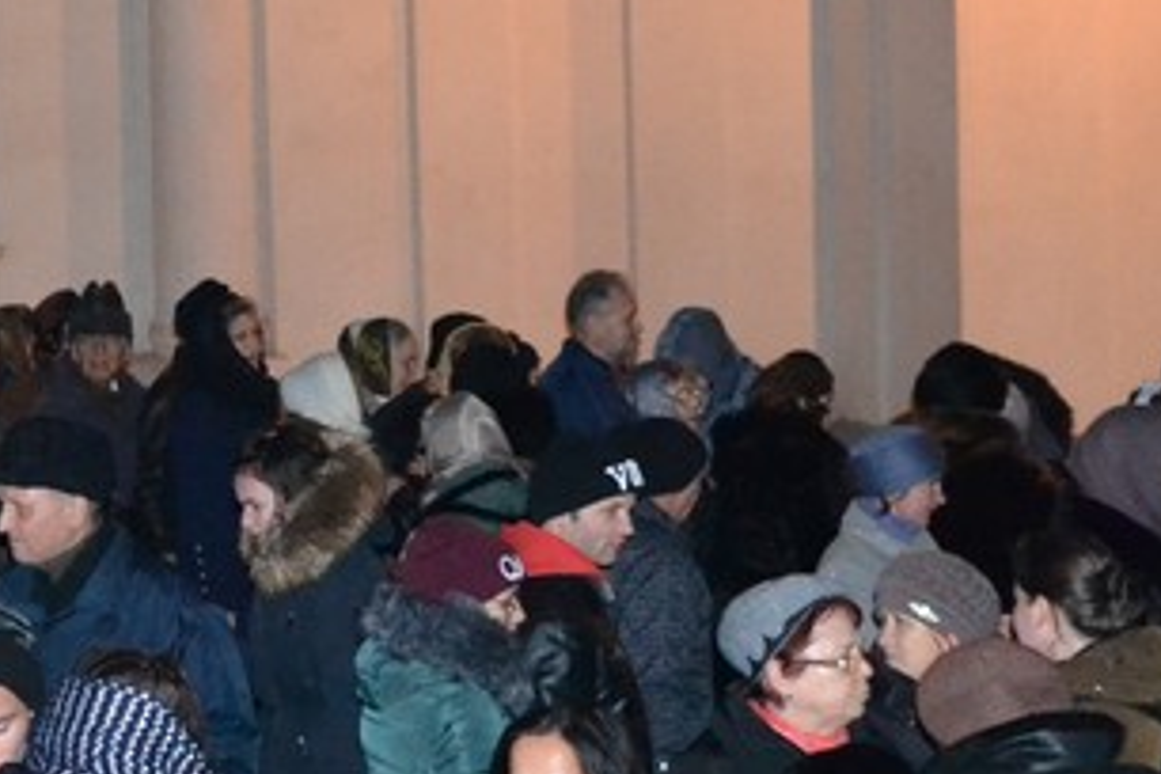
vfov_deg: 12.9
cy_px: 391
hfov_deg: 18.6
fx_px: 3418
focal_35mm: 106
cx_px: -106
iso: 3200
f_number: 3.5
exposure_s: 1/60
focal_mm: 18
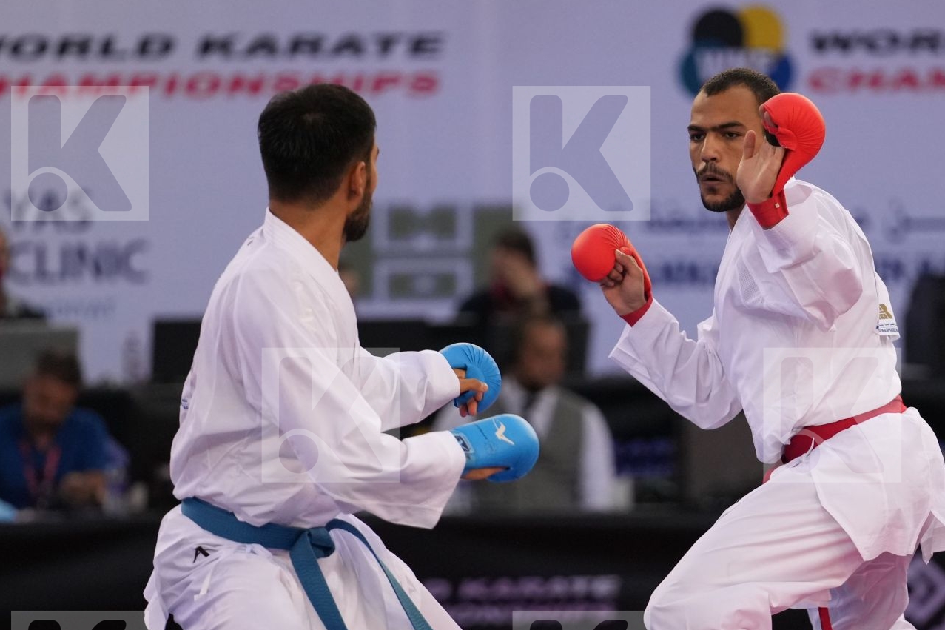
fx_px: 11102
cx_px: 582
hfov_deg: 4.9
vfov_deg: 3.2
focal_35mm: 423
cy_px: 415
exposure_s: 1/1000
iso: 2000
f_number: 2.8
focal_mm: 200
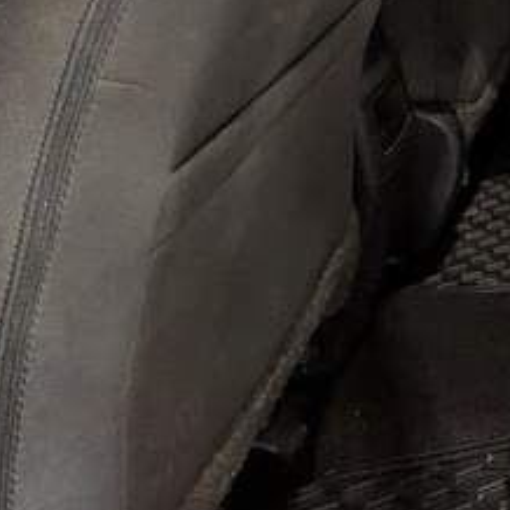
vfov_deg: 27.1
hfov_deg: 22.3
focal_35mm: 58
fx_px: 967
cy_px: -51
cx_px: 831
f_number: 2.2
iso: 73
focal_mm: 1.83
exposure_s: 1/33.3
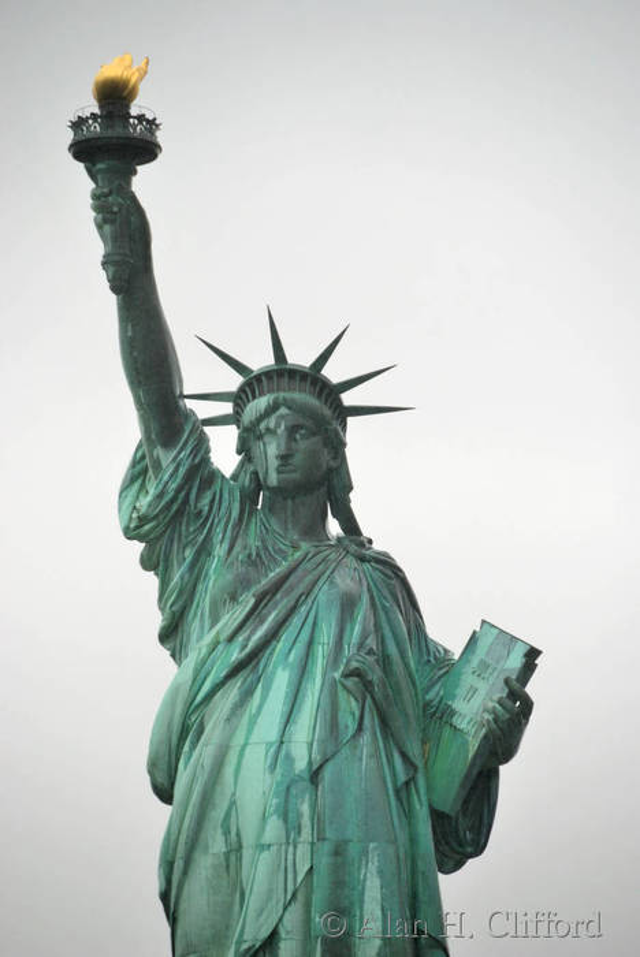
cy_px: 478
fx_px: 7984
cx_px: 320
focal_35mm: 300
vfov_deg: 6.9
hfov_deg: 4.6
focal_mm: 200
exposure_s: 1/500
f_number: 5.6
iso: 450
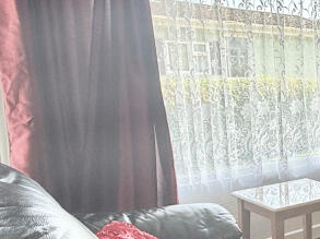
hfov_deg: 28.1
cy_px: 143
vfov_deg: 29.5
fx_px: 452
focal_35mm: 49
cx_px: 463
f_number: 2.2
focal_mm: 2.22
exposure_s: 1/110
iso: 50
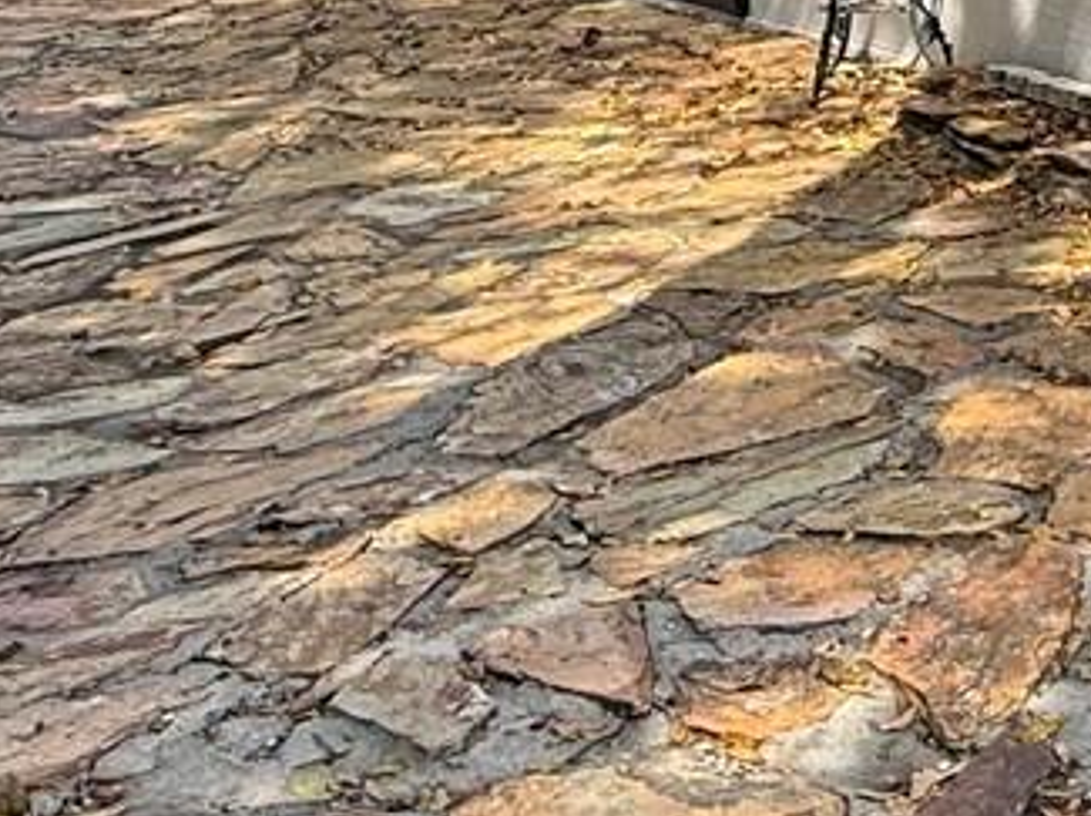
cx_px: 1548
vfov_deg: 19.6
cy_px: -252
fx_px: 2172
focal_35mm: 69
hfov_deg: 23.6
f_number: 2.2
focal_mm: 2.22
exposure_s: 1/344
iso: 64
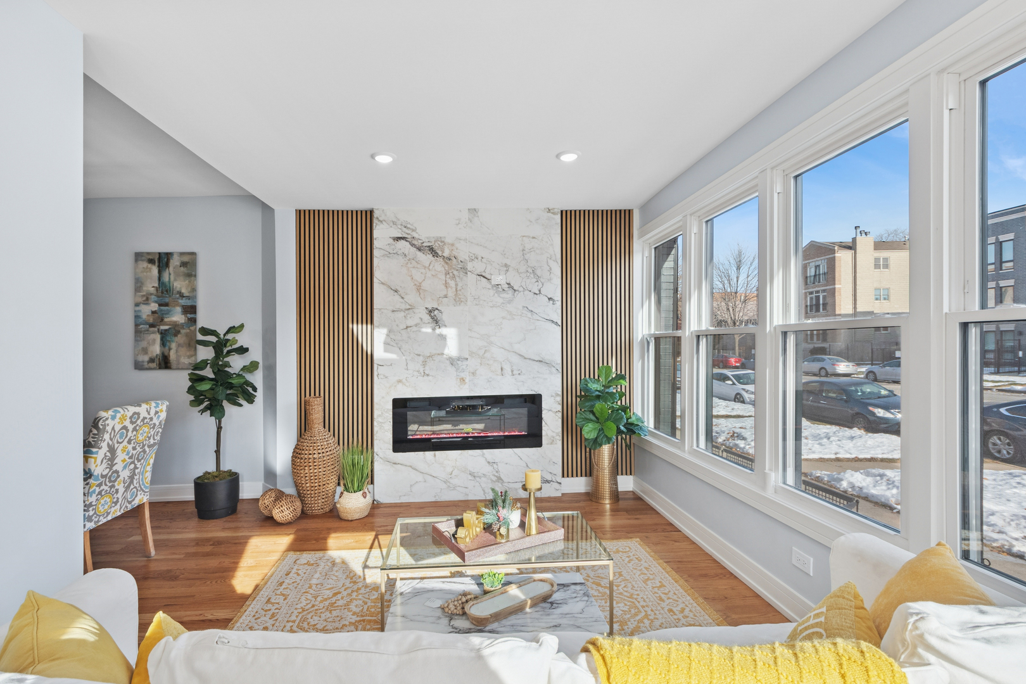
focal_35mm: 15
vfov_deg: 77.3
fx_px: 427
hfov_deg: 100.4
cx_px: 513
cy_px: 342
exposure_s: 1/160
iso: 250
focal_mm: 10
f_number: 8
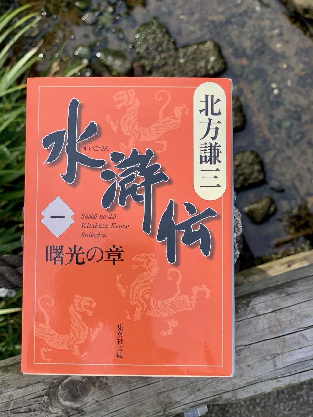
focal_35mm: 58
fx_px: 699
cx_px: 145
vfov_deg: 33.2
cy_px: 210
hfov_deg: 25.2
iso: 16
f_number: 2.4
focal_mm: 6
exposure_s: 1/300
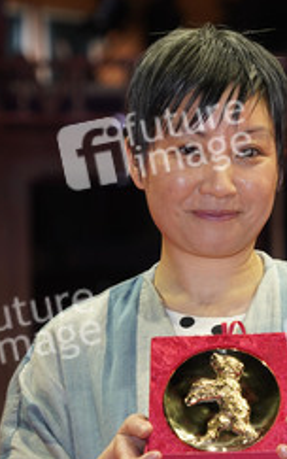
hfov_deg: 7.2
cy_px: 240
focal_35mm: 181
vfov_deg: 11.6
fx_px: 2264
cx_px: 210
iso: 1250
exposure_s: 1/160
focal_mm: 108
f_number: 5.6
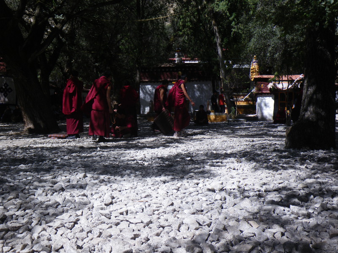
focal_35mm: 42
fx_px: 410
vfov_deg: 34.3
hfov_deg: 44.8
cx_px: 169
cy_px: 126
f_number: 5
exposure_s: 1/250
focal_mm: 7.5
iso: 50
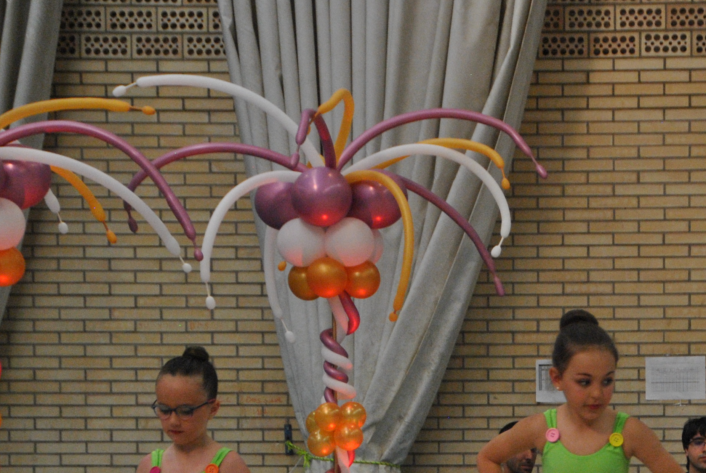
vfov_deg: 5.8
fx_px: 4616
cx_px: 611
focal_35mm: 235
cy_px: 493
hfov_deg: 8.7
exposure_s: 1/320
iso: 800
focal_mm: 75
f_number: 5.3
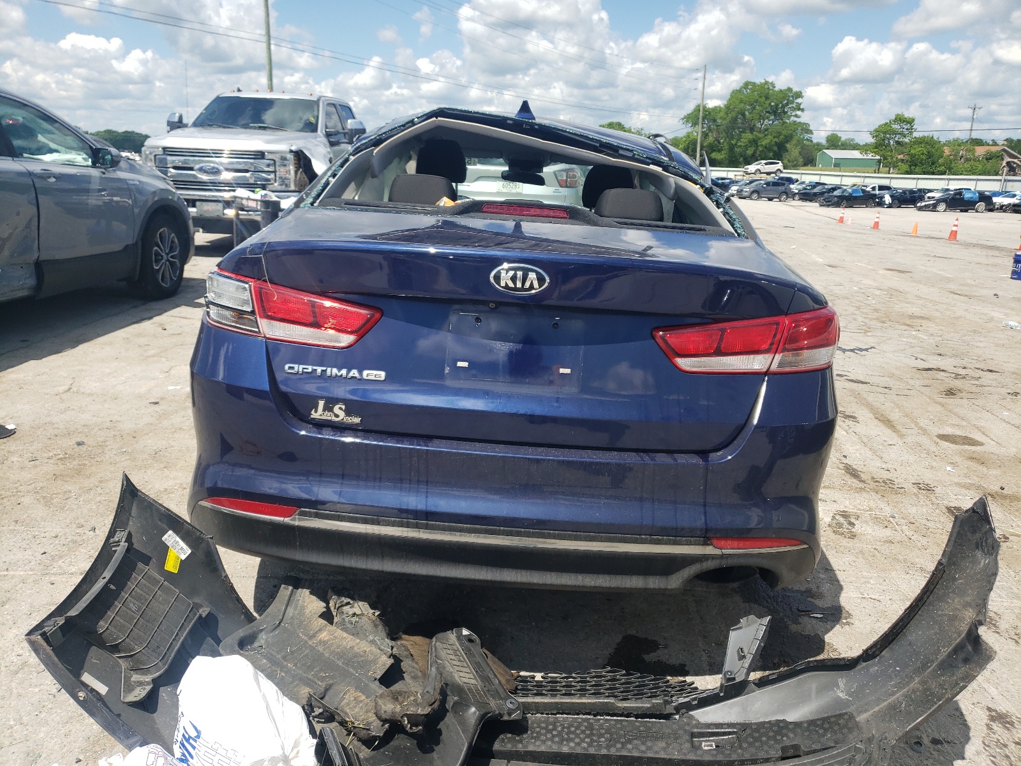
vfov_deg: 53.1
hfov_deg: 67.3
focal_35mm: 26
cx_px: 510
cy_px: 383
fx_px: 767
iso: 50
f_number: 1.5
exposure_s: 1/2500
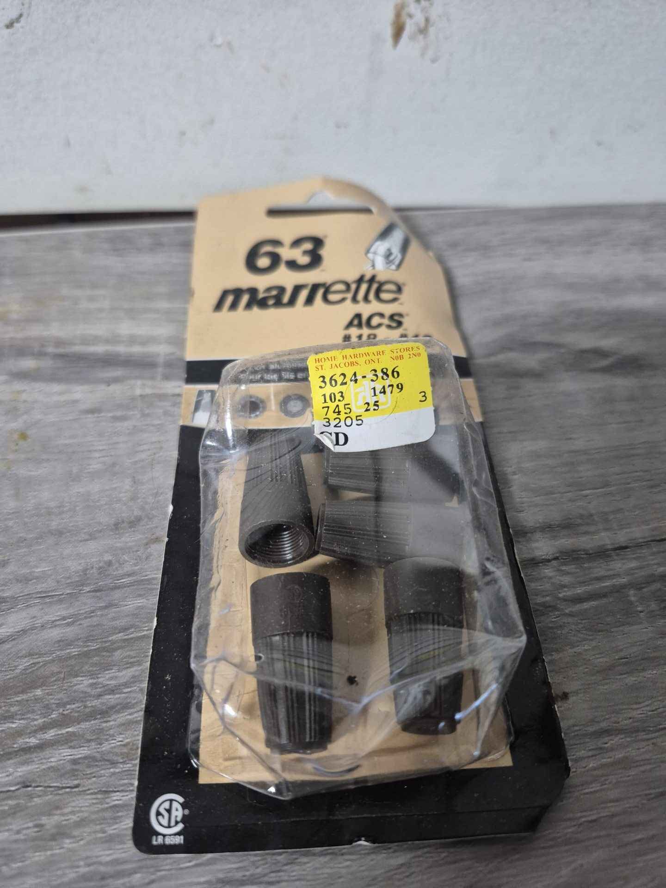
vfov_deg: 73.9
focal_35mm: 23
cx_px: 333
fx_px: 590
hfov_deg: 58.9
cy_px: 444
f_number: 1.8
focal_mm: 5.4
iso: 640
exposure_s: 1/120
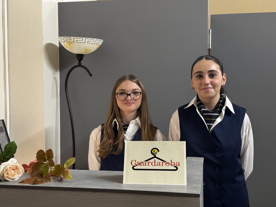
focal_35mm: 48
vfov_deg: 30.3
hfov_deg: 39.7
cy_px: 104
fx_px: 383
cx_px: 138
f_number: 1.78
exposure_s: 1/53
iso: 160
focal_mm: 6.76
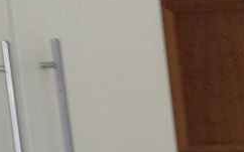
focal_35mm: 245
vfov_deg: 5.2
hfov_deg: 7.9
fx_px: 1628
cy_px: 371
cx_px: 592
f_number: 2.4
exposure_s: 1/30
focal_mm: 4.28
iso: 50
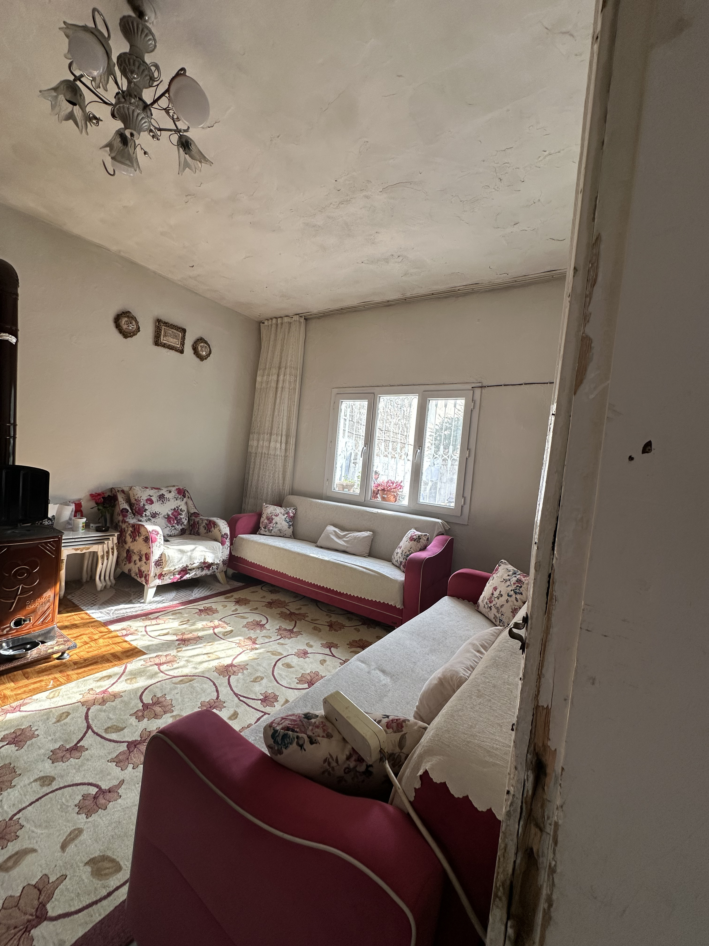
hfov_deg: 85.7
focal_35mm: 14
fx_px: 382
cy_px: 473
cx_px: 354
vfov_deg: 102.1
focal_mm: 2.22
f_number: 2.2
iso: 80
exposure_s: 1/99
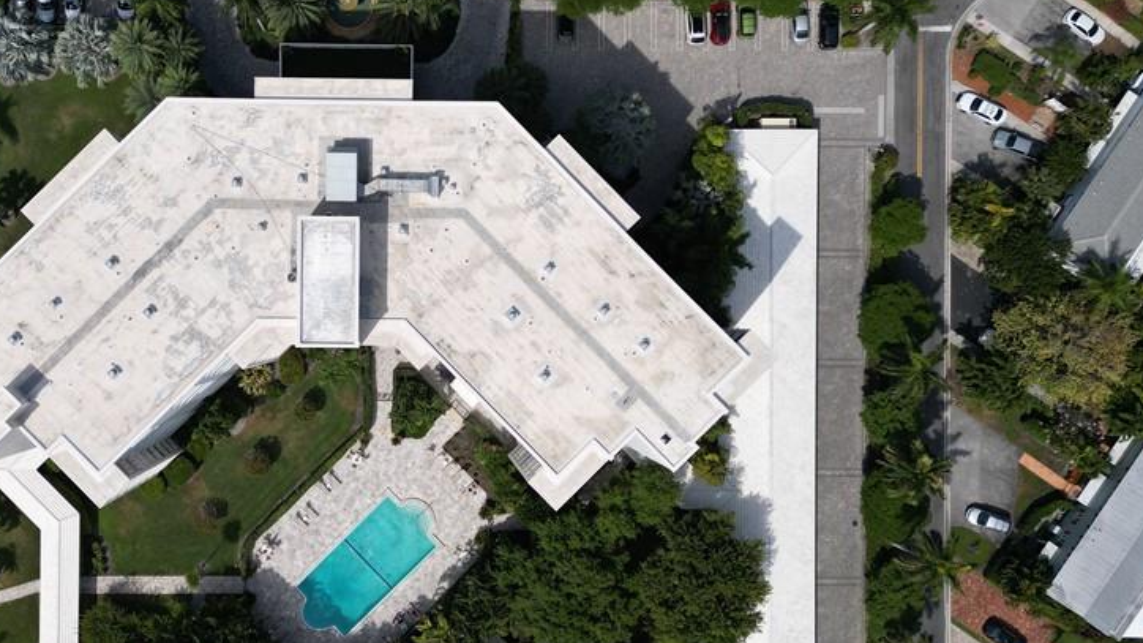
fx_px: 1121
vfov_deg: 32.0
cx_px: 407
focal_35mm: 37
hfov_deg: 53.2
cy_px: 333
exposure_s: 1/5000
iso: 110
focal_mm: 6.72
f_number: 1.7
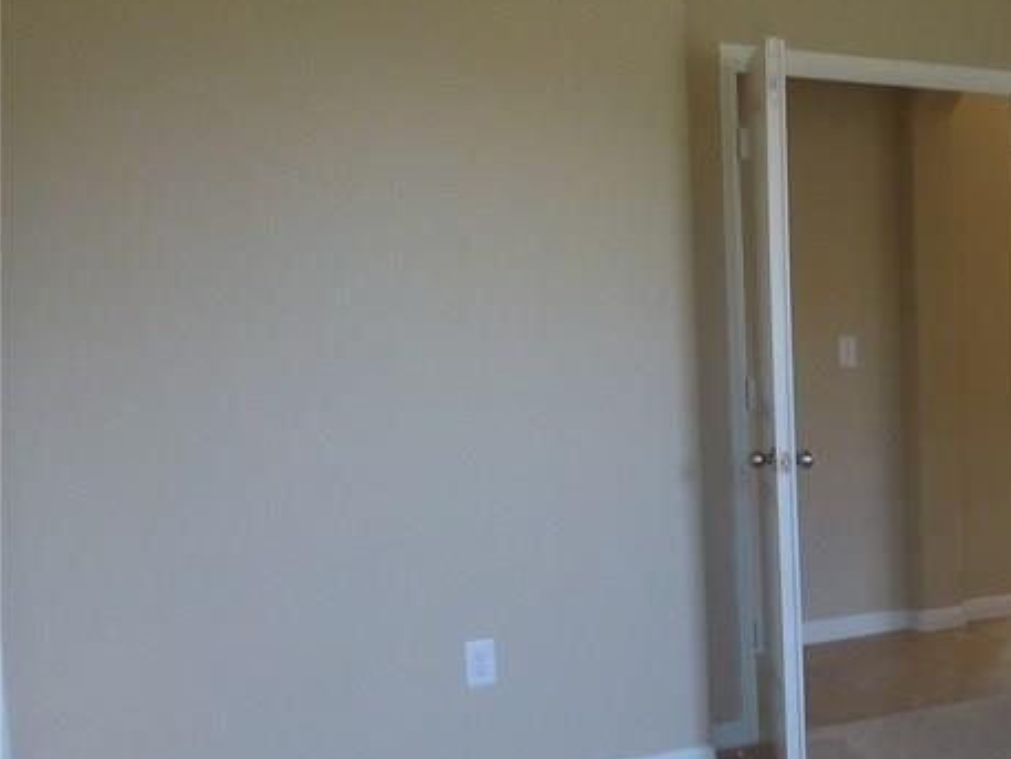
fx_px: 1636
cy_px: 536
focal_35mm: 56
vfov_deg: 25.9
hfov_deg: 30.5
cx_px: 1130
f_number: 3.3
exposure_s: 1/30
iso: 140
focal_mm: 4.5
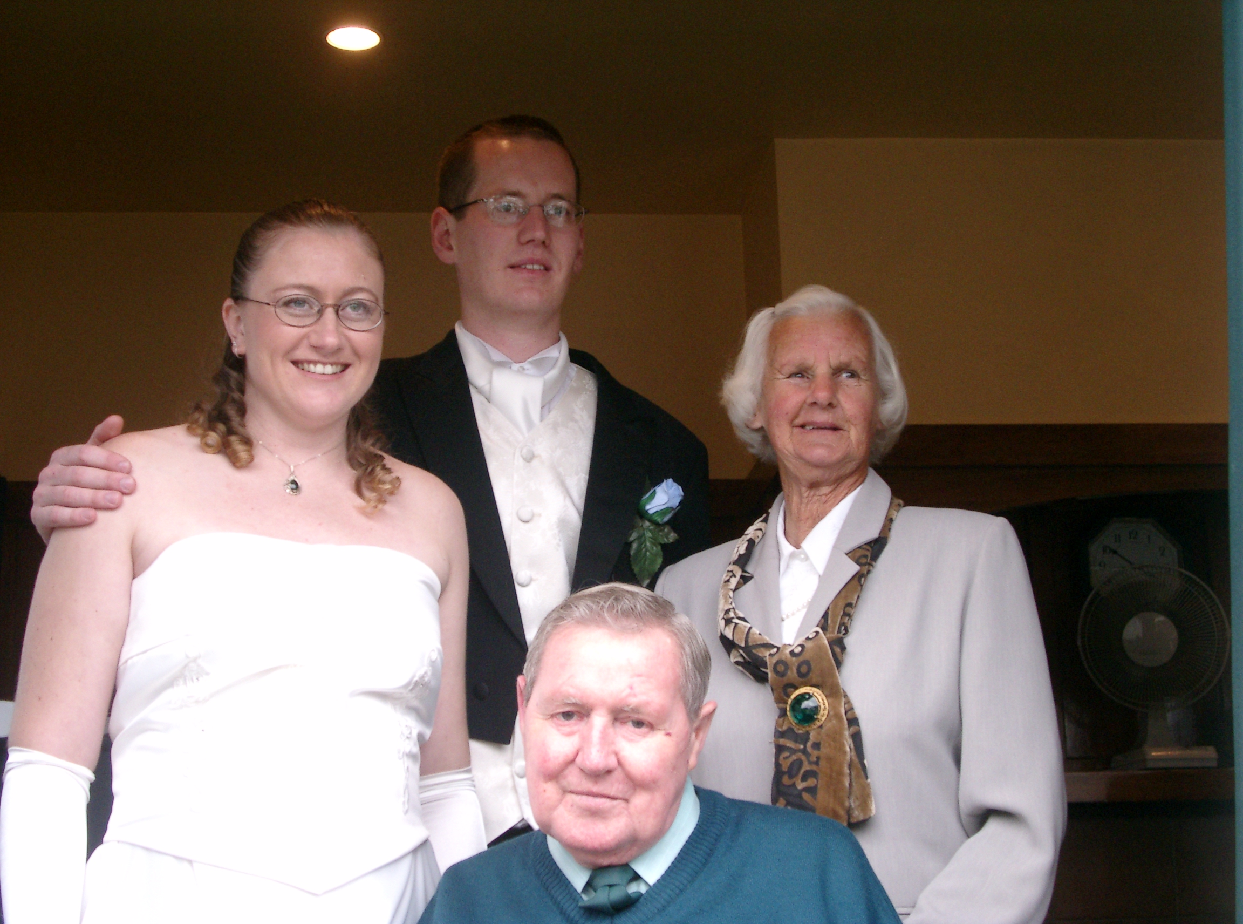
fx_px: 2219
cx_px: 622
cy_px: 462
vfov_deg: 23.5
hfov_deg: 31.3
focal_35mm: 62
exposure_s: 1/160
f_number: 3.4
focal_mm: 12.6
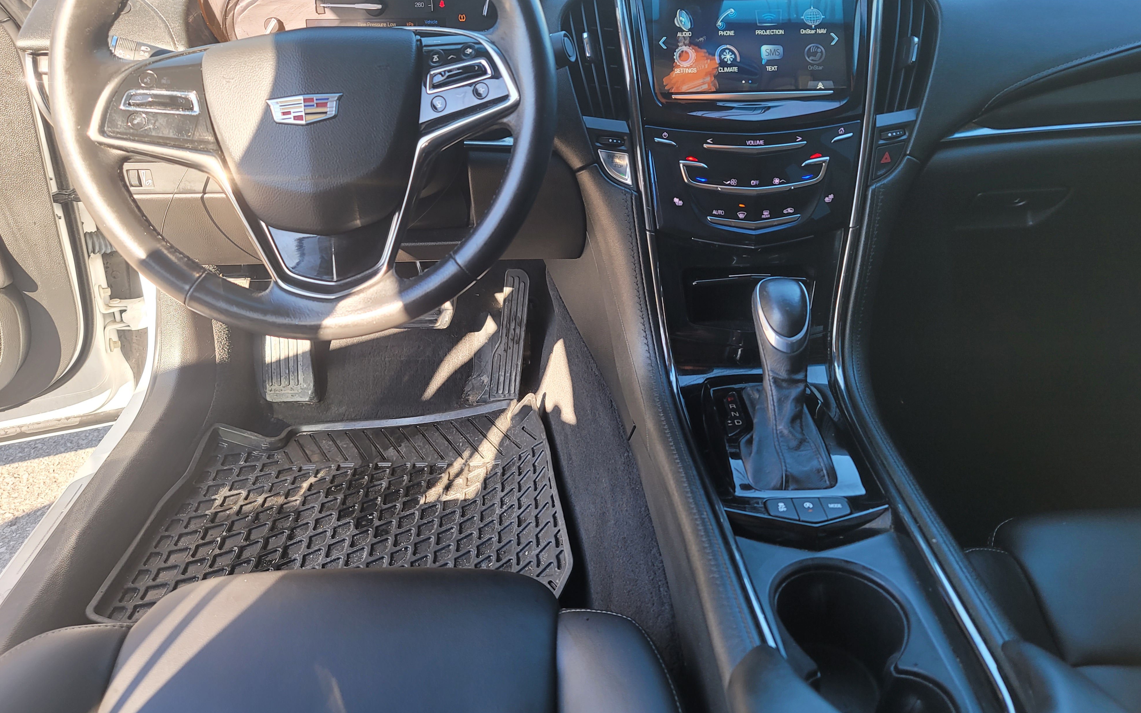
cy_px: 297
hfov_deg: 68.4
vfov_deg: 45.8
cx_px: 566
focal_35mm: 27
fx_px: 840
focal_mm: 7
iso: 50
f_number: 1.8
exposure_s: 1/120
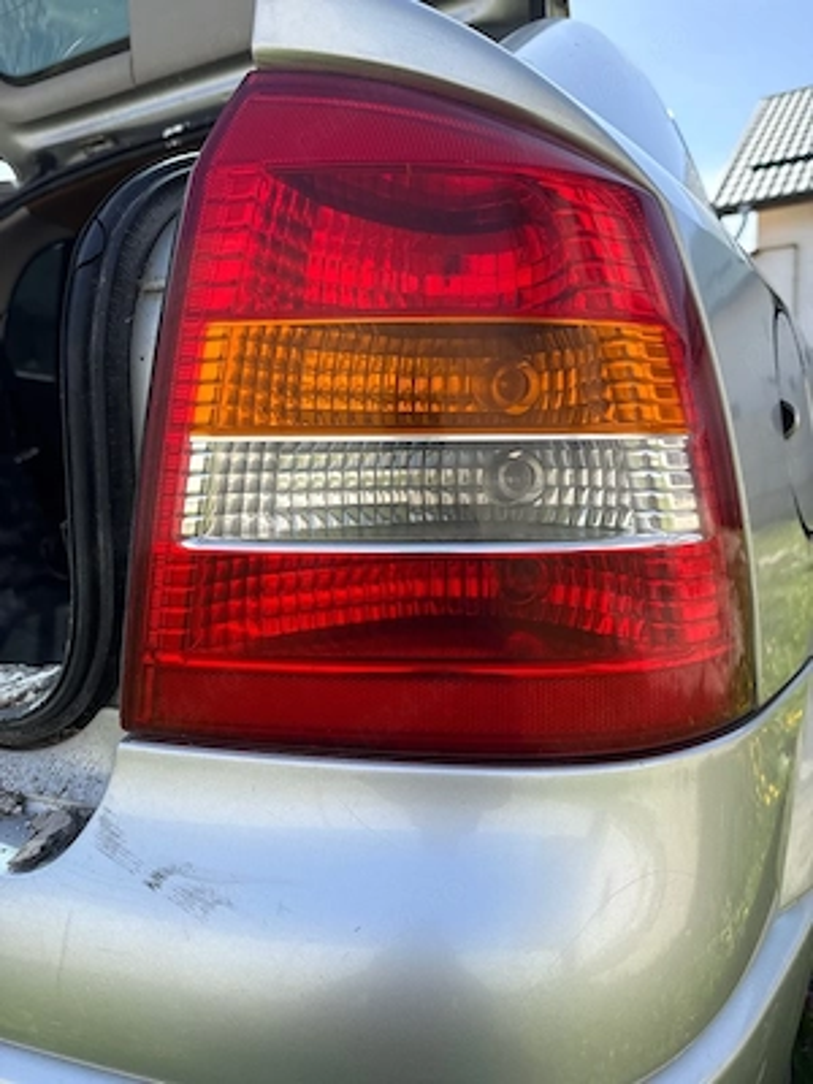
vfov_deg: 71.6
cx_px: 406
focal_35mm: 24
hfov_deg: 56.8
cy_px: 542
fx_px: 752
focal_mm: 6.76
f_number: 1.78
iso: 100
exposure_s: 1/2232
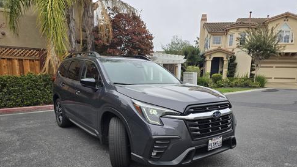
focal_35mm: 26
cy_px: 114
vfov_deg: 43.6
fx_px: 205
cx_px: 151
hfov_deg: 71.9
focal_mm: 6.3
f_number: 1.7
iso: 20
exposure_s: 1/258
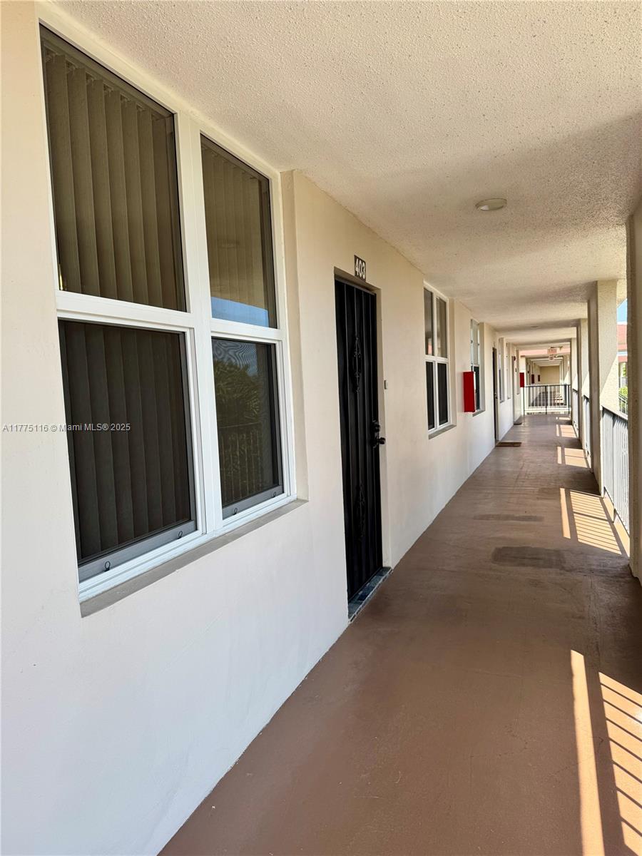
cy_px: 428
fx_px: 593
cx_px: 321
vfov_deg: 71.6
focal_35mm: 24
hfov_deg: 56.8
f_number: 1.78
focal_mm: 6.76
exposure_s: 1/1010
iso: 80
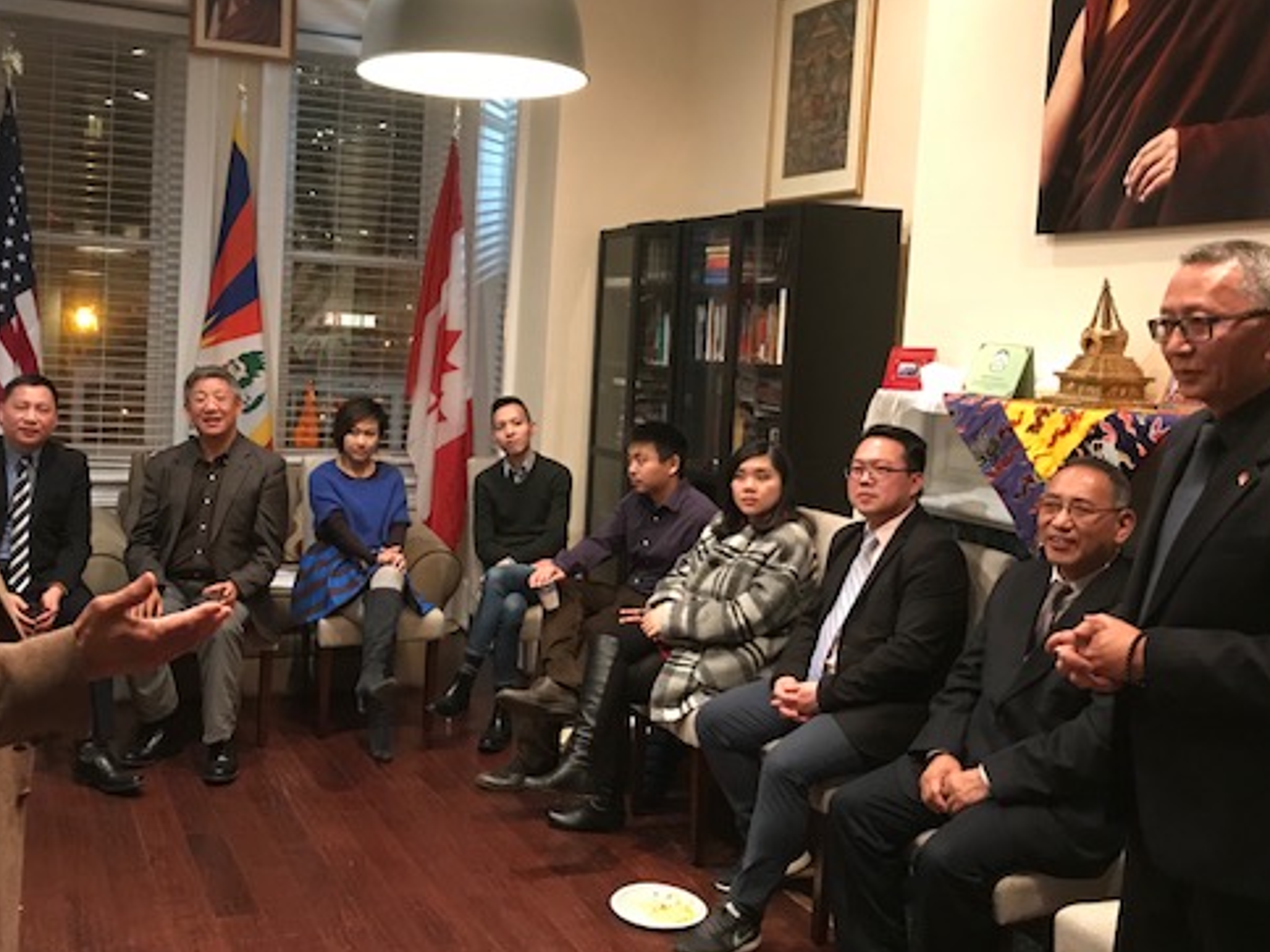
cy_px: 435
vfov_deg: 38.6
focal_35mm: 37
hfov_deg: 49.8
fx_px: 1357
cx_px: 509
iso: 100
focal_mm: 3.99
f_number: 1.8
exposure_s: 1/6
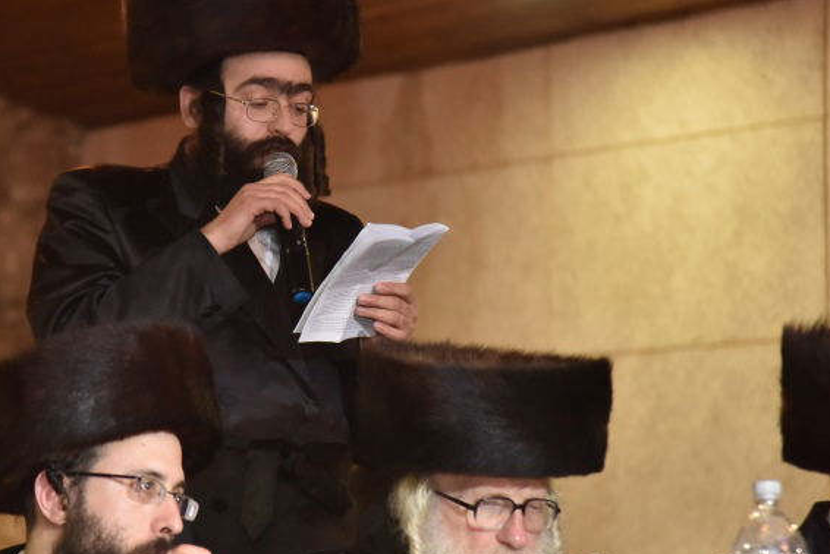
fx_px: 5005
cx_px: 254
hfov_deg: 9.5
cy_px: 229
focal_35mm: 217
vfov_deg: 6.3
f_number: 4
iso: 1600
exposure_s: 1/100
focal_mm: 120
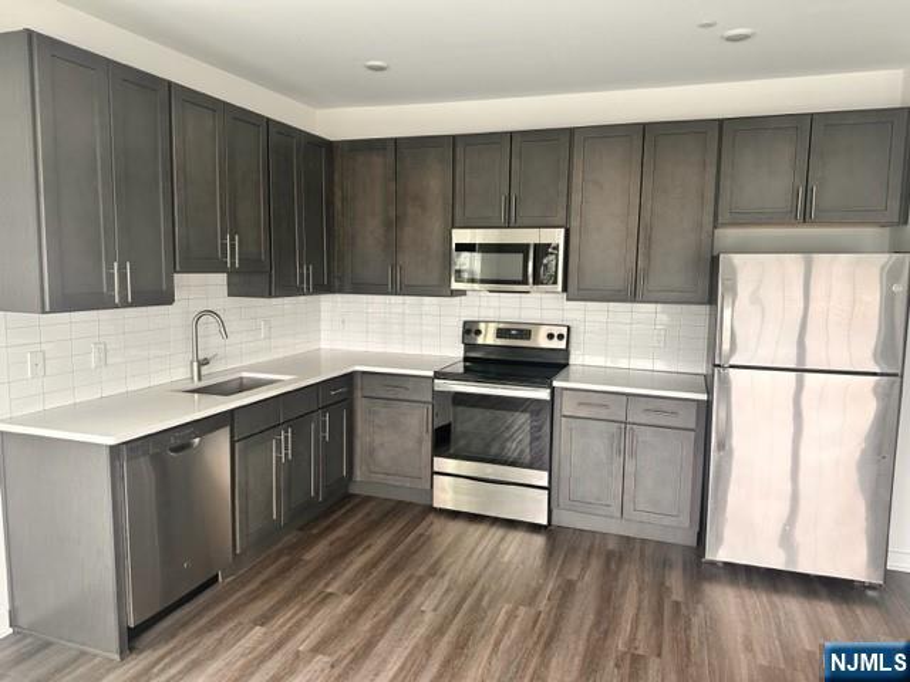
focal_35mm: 24
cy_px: 341
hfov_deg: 71.6
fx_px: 631
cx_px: 455
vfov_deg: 56.8
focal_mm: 6.86
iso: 160
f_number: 1.78
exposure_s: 1/121
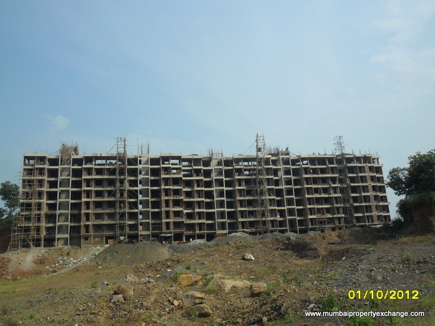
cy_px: 163
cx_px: 218
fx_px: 402
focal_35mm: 32
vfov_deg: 44.2
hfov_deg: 56.8
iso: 100
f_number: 9.4
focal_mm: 5.7
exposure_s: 1/250
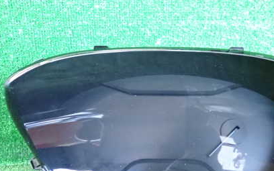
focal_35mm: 39
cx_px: 182
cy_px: 105
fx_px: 291
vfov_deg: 32.6
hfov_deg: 49.5
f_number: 2
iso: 2500
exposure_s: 1/100
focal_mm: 4.5
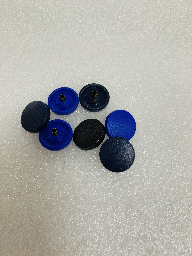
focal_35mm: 26
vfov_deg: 67.3
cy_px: 128
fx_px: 192
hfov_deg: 53.1
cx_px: 96
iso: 400
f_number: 1.8
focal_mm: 4.25
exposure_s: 1/51
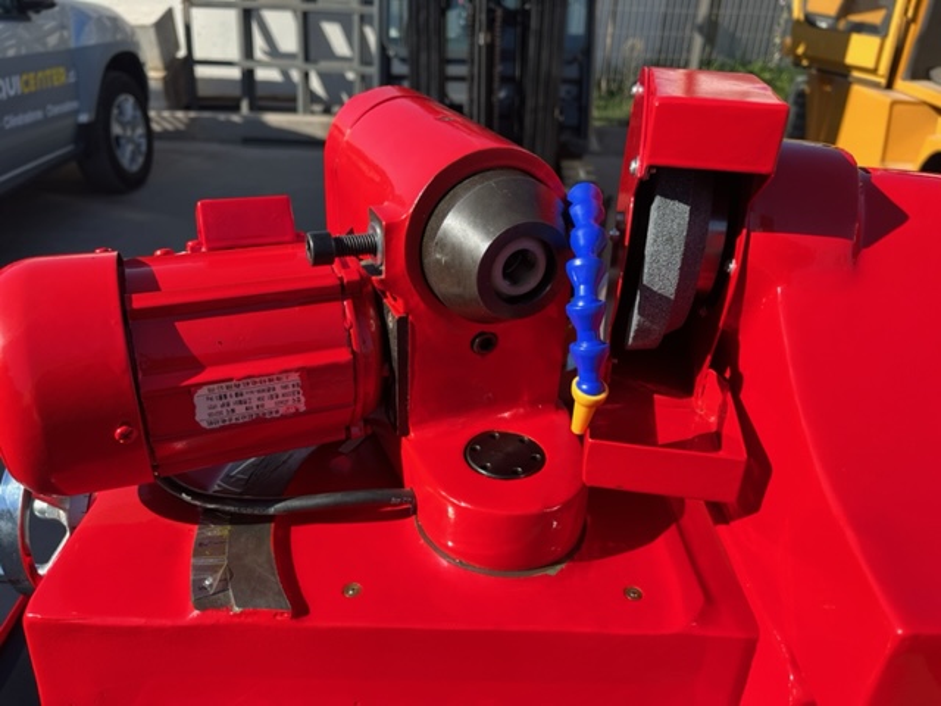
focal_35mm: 26
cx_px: 470
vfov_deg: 53.1
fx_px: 707
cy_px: 353
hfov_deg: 67.3
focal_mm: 5.1
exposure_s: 1/1075
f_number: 1.6
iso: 50
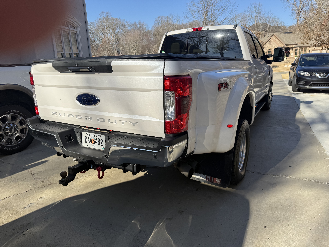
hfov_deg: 71.6
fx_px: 228
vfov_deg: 56.8
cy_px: 124
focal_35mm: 24
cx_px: 164
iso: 80
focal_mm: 6.76
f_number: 1.78
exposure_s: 1/3021
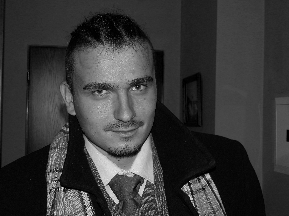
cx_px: 144
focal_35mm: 55
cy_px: 108
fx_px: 459
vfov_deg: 26.6
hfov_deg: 34.9
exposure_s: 1/40
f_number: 3.8
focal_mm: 9.9
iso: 100
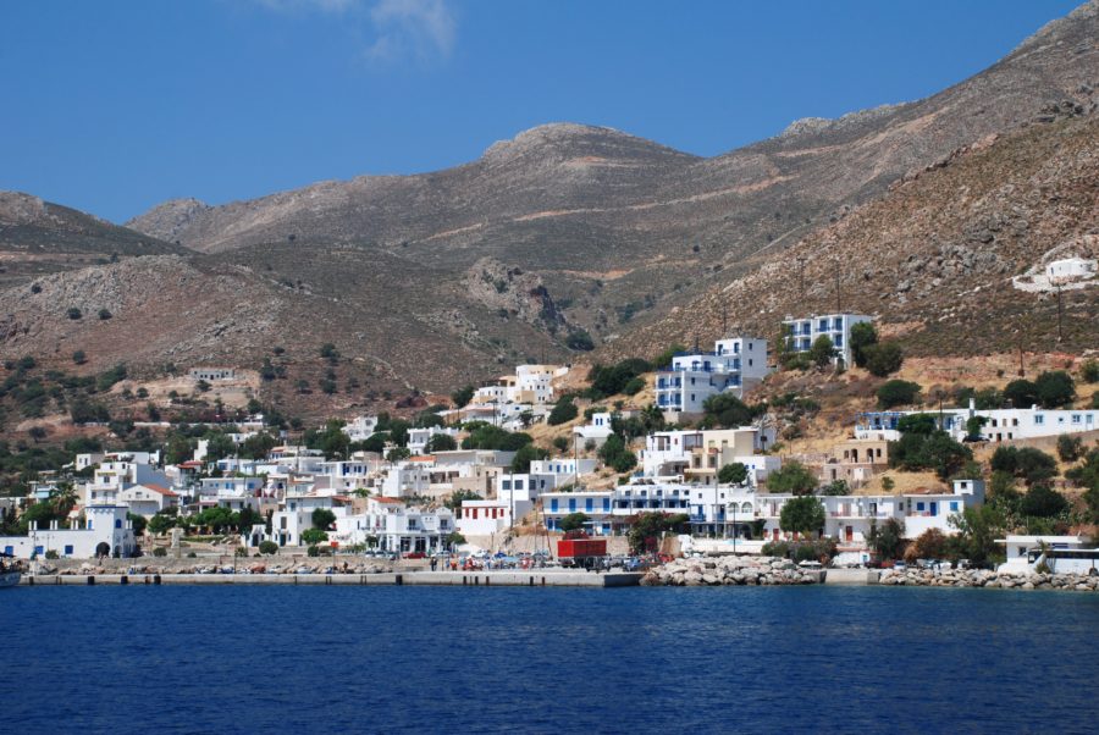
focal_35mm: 75
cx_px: 550
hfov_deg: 27.0
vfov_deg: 18.2
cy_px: 368
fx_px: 2292
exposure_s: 1/250
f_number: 11
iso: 100
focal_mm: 50
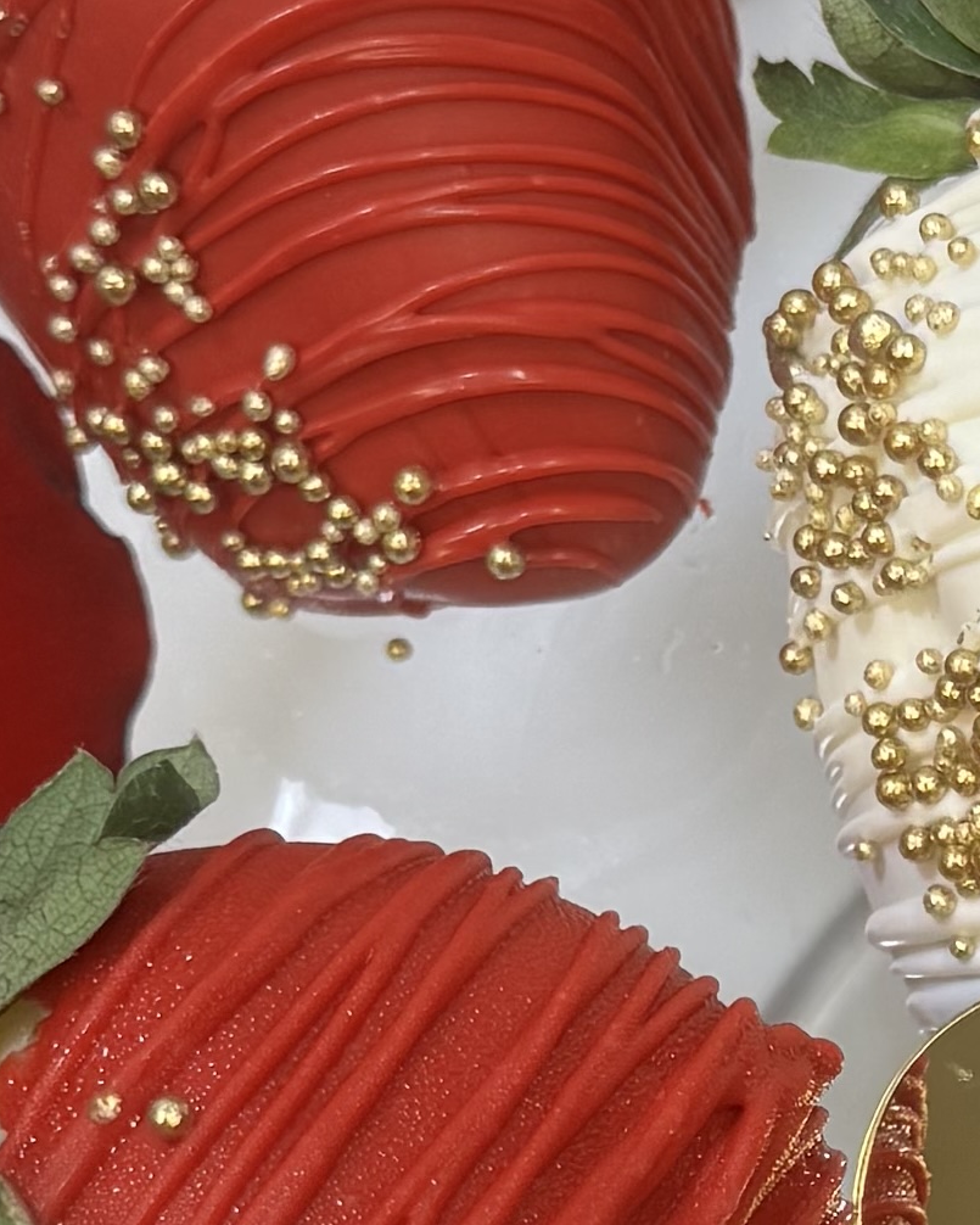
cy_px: 904
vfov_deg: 14.4
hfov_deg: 11.3
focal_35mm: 133
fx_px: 4821
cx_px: 1338
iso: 100
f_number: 1.78
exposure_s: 1/120
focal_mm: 6.76
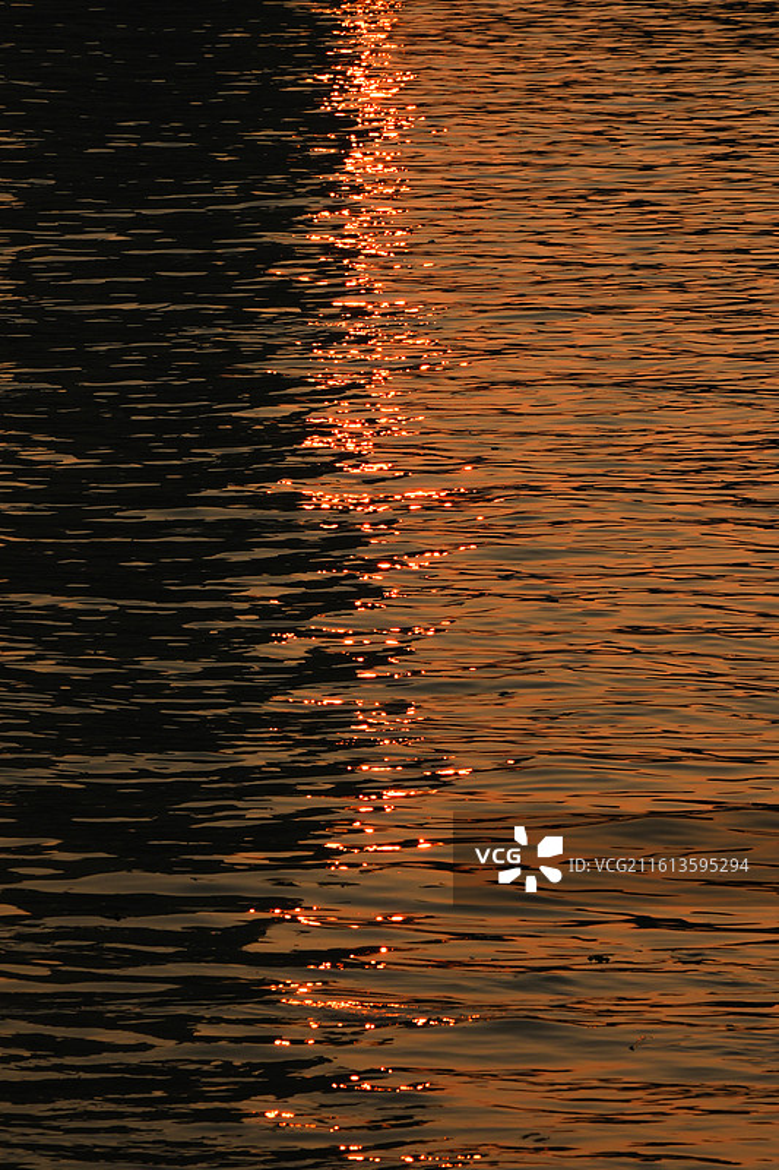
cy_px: 585
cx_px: 390
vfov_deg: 6.9
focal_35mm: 300
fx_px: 9741
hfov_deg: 4.6
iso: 100
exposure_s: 1/60
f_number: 16
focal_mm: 200
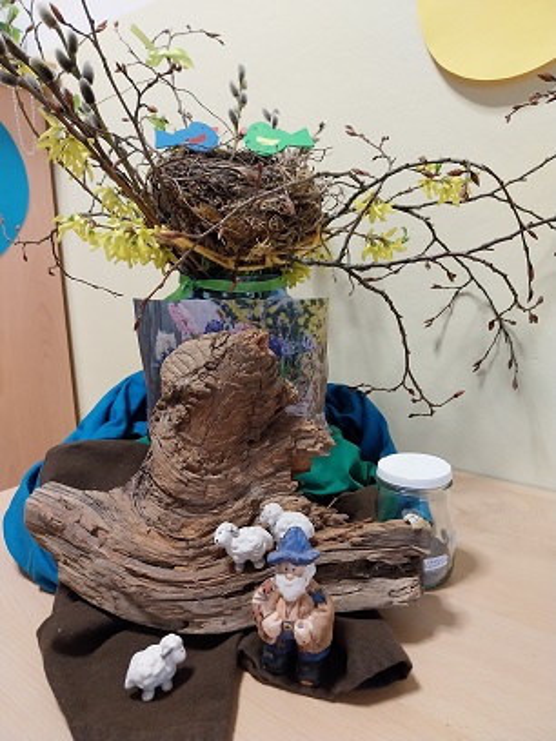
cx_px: 278
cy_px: 370
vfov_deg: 67.3
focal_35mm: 26
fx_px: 557
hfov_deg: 53.1
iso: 250
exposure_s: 1/50
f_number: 1.8
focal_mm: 4
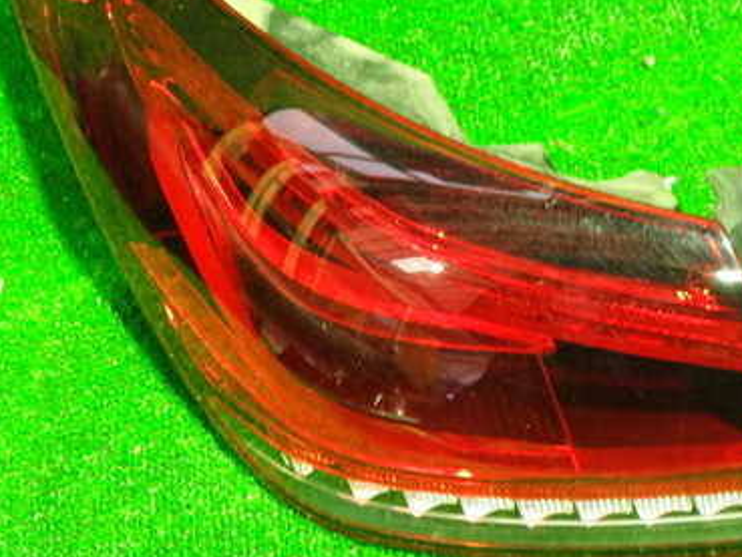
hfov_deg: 36.8
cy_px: 243
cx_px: 406
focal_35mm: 52
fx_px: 1115
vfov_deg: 28.0
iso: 800
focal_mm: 5.79
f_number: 2.4
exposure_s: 1/25
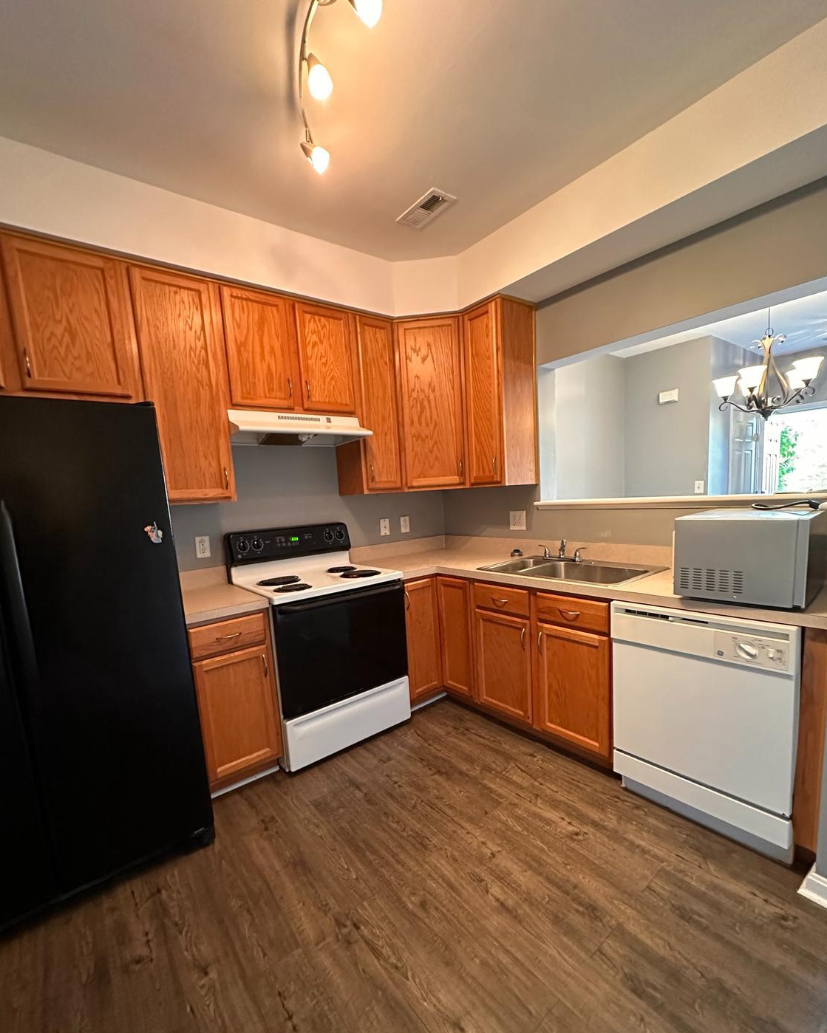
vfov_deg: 96.6
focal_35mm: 15
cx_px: 416
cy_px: 555
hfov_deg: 84.0
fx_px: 459
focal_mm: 2.22
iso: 800
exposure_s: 1/40
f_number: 2.2
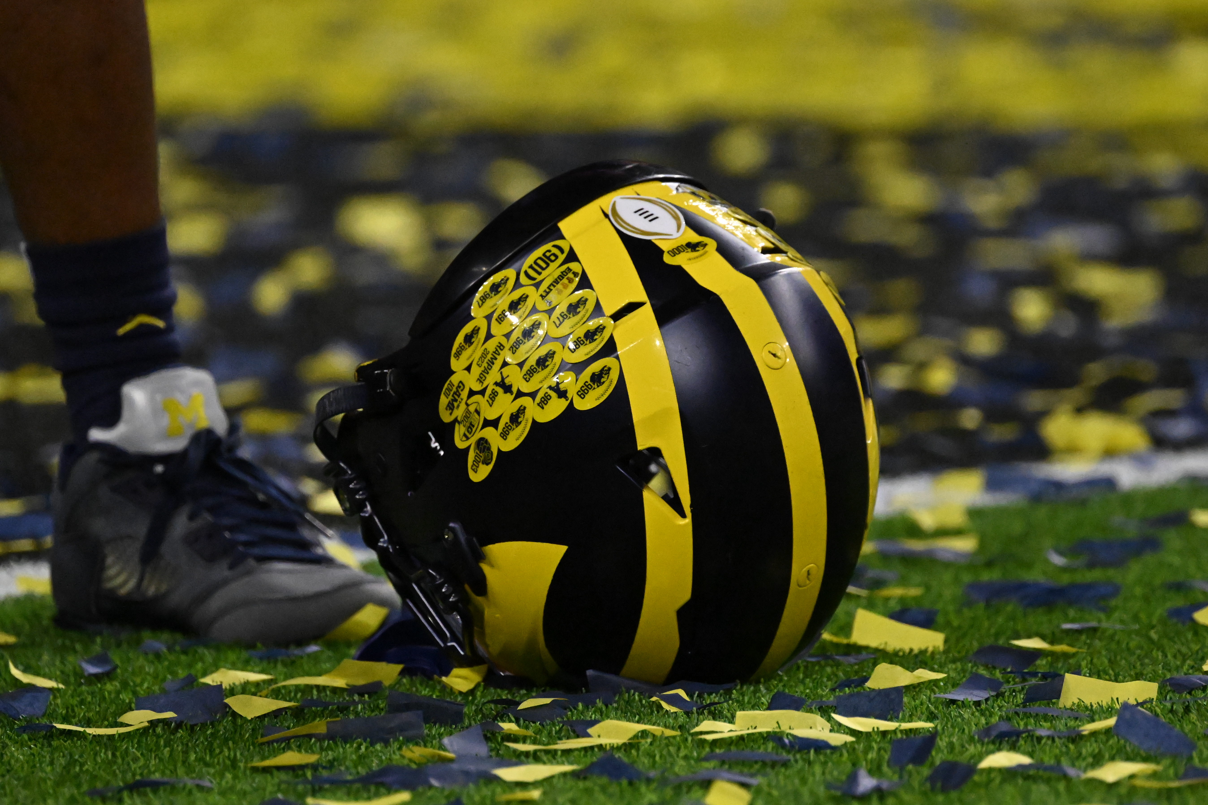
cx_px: 604
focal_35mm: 570
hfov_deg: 3.6
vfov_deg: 2.4
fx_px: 19121
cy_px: 402
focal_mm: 380
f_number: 5.6
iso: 8000
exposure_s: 1/2500
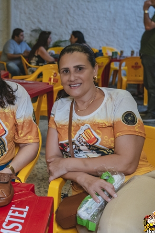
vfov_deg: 36.2
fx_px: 355
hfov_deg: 23.2
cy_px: 117
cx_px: -13
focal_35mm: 55
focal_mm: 24
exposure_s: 1/500
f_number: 2.5
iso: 2500
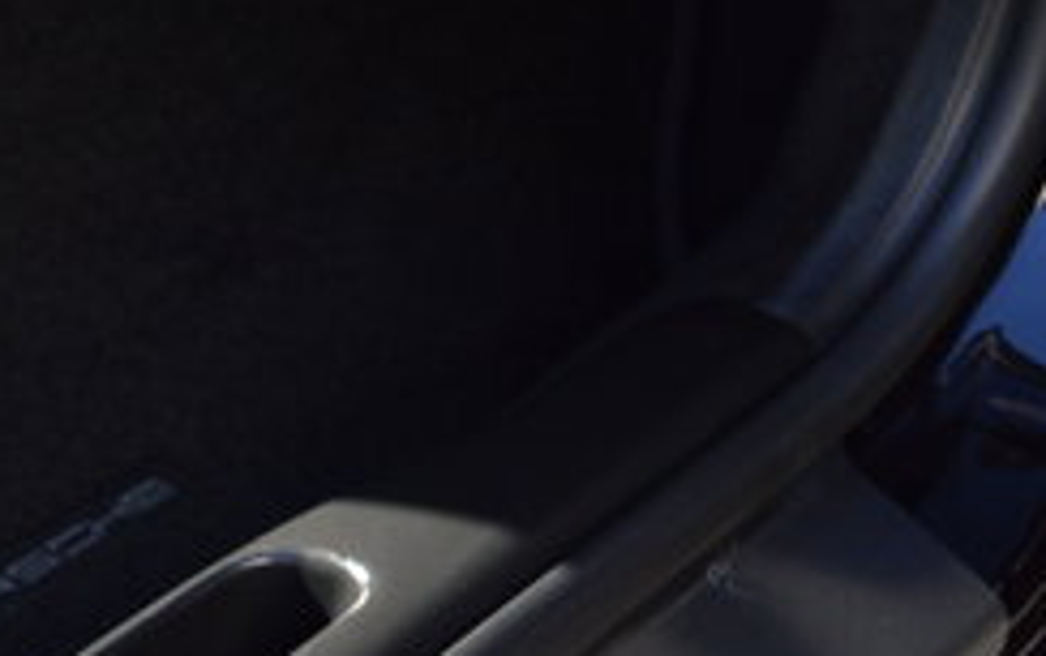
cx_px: -184
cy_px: 1048
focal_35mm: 130
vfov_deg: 9.8
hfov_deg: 15.5
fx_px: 3698
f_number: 5.6
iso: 180
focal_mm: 27
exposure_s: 1/125
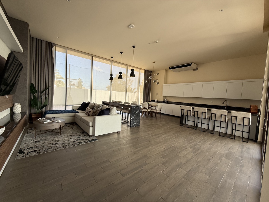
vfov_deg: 85.7
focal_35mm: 14
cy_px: 101
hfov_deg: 102.1
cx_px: 134
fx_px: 109
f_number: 2.2
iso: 50
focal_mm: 2.22
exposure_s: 1/145
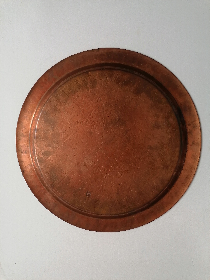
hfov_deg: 51.4
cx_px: 105
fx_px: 218
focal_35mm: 27
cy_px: 140
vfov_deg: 65.3
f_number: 1.8
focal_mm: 4.75
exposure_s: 1/60
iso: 80
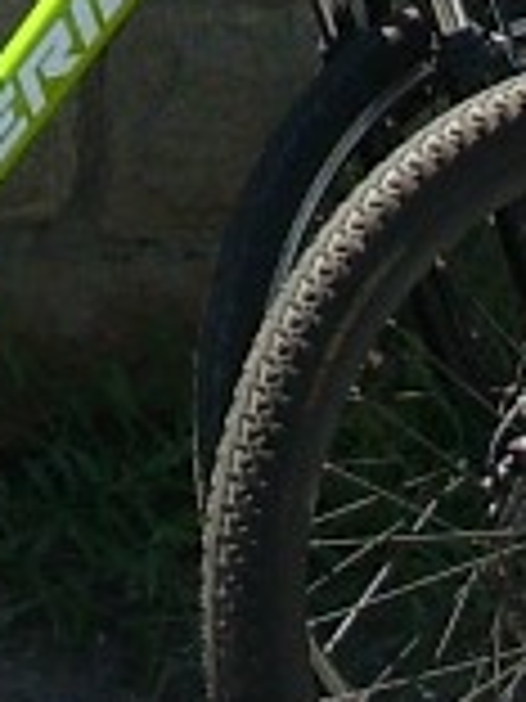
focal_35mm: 296
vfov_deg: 6.5
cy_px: -747
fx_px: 5997
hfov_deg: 5.0
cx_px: 76
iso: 50
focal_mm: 7.5
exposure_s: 1/609
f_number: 3.1
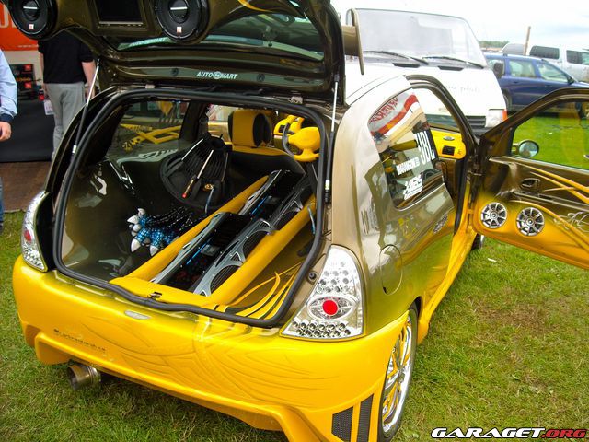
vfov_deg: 40.7
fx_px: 596
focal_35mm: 35
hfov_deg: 52.6
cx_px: 294
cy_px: 221
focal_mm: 5.7
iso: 64
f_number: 2.8
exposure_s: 1/184
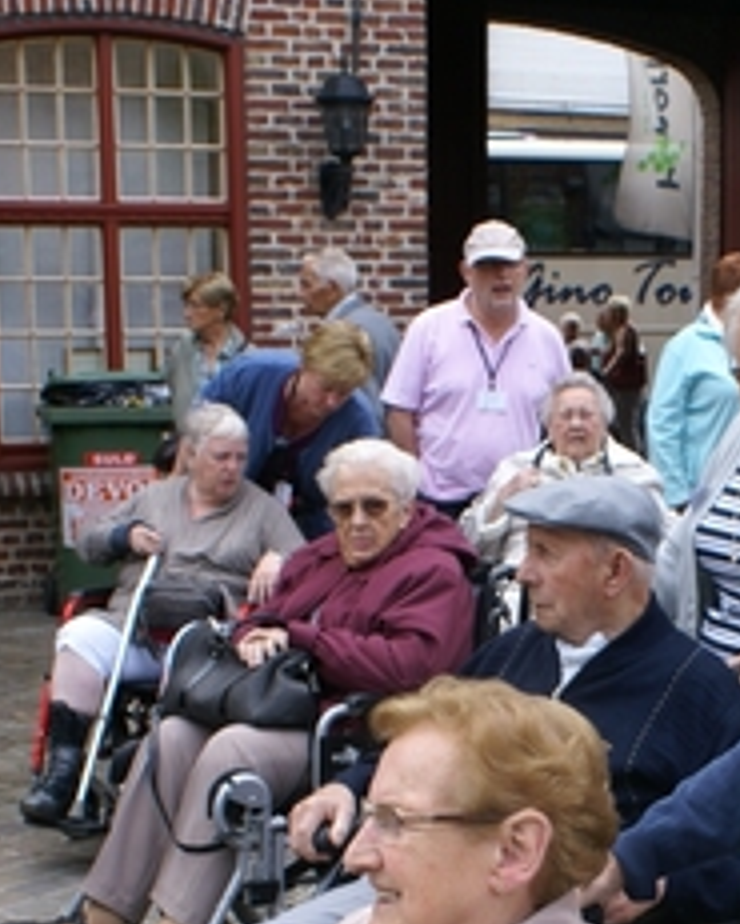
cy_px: 788
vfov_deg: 25.4
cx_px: 688
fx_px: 1997
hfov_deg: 20.5
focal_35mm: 73
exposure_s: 1/80
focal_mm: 20
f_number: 8
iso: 100
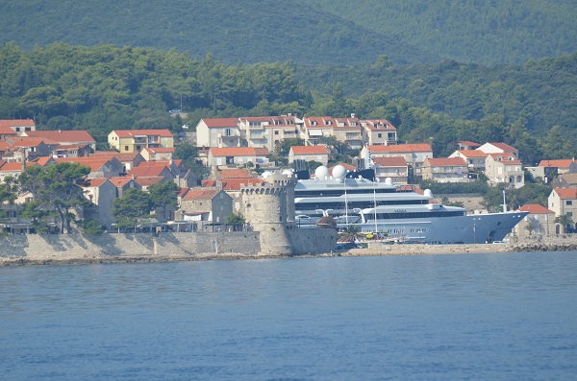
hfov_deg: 5.3
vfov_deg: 3.5
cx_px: 288
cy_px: 190
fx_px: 6236
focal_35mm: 390
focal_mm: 260
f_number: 5.6
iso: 640
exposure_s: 1/4000
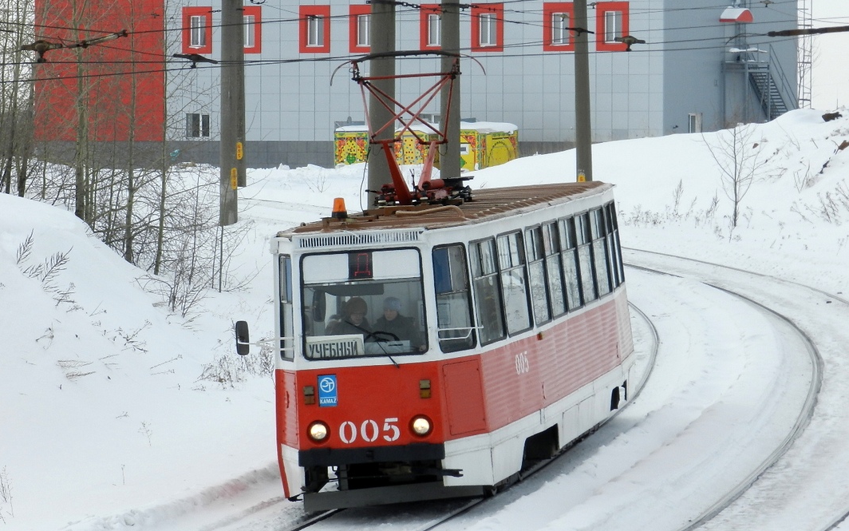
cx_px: 424
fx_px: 4697
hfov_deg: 10.3
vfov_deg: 6.5
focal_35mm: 203
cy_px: 262
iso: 160
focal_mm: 34
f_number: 6.3
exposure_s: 1/800
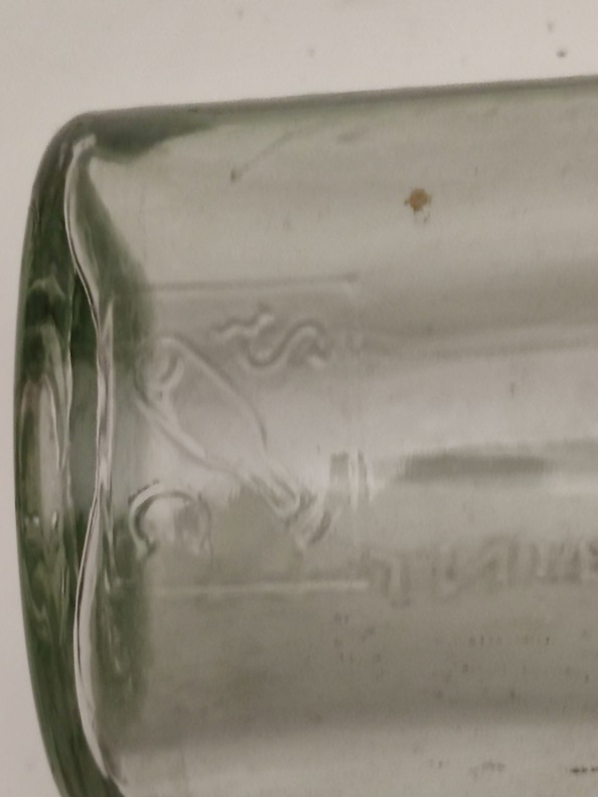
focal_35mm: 143
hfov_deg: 10.4
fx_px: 3294
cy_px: 398
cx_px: 299
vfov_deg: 13.8
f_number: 1.69
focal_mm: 6.72
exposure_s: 1/120
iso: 370
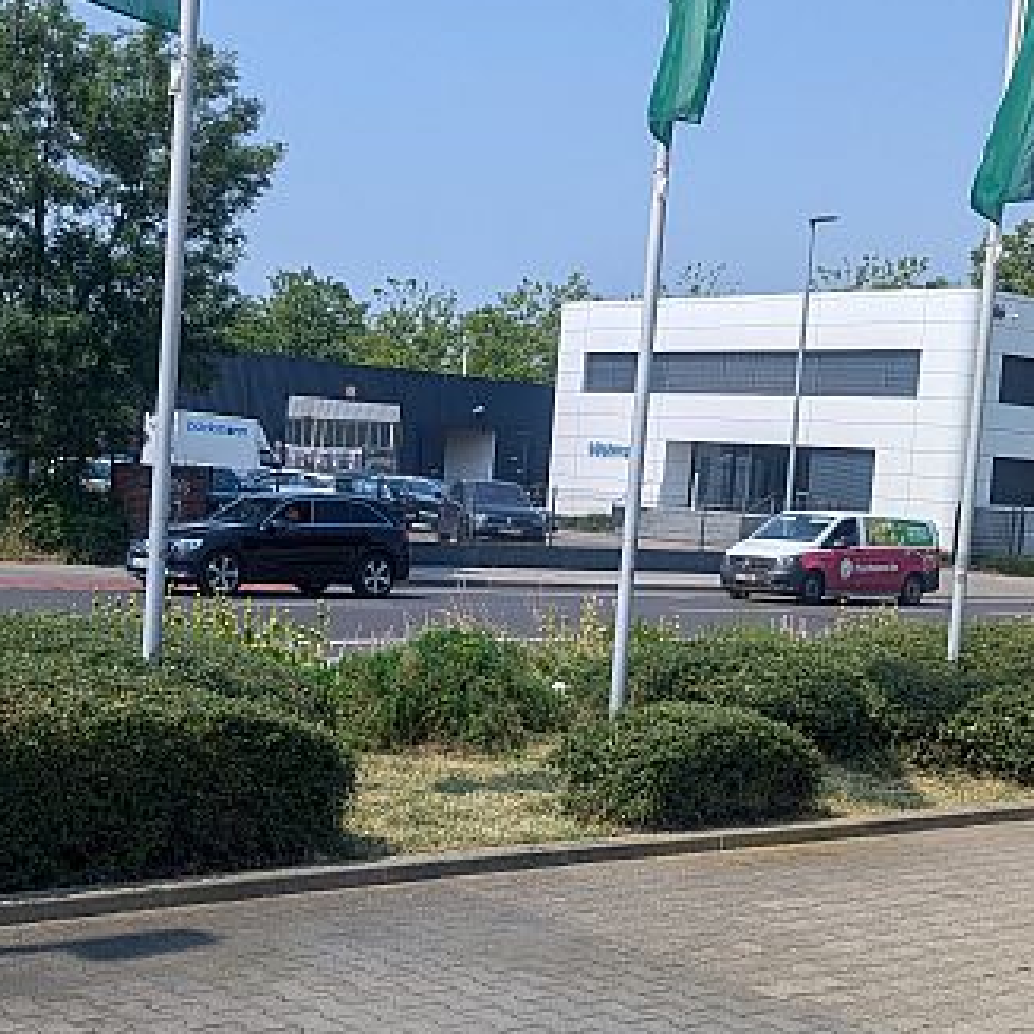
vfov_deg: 32.8
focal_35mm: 52
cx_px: 339
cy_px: 577
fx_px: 1757
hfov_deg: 32.5
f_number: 1.85
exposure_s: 1/2513
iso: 41
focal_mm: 6.81
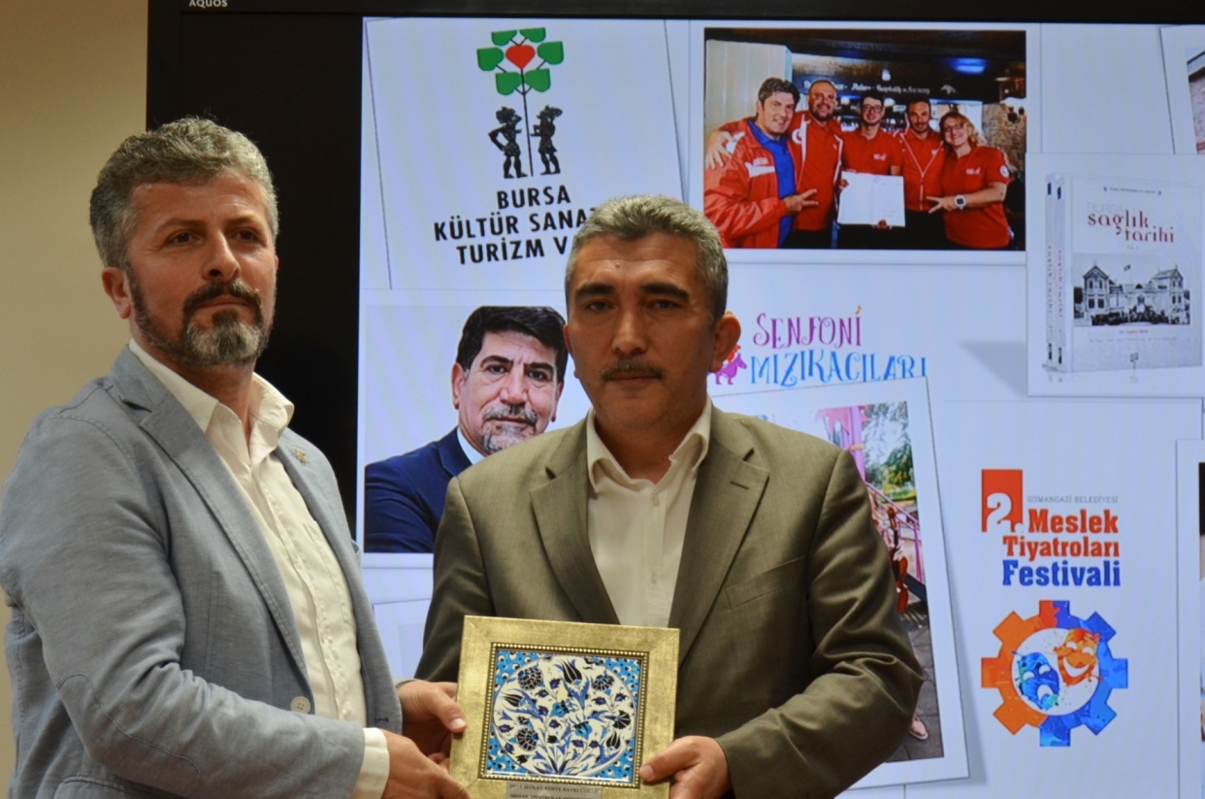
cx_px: 636
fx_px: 3508
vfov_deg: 13.0
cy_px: 569
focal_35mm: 105
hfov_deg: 19.5
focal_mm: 48
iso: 500
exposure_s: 1/60
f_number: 4.8
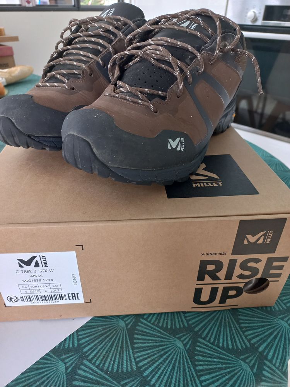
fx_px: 279
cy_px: 194
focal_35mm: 25
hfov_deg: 54.9
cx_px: 145
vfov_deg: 69.4
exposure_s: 1/33
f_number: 1.8
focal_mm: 4.6
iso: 200
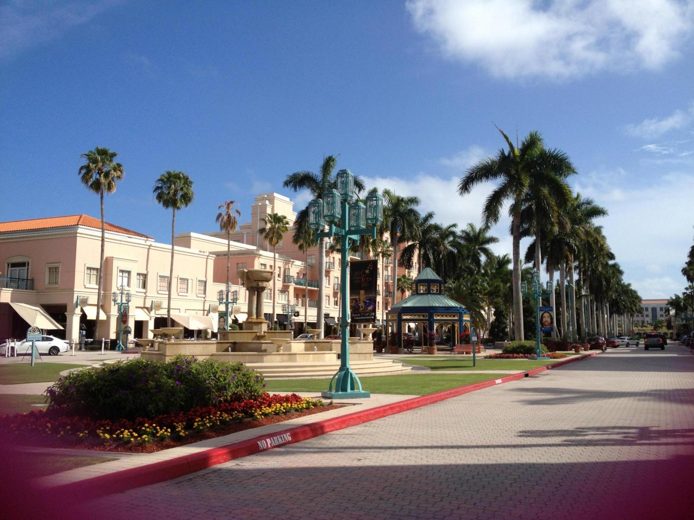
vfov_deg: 40.7
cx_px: 347
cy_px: 260
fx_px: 702
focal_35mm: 35
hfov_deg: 52.6
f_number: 2.4
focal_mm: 4.28
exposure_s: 1/2123
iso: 64
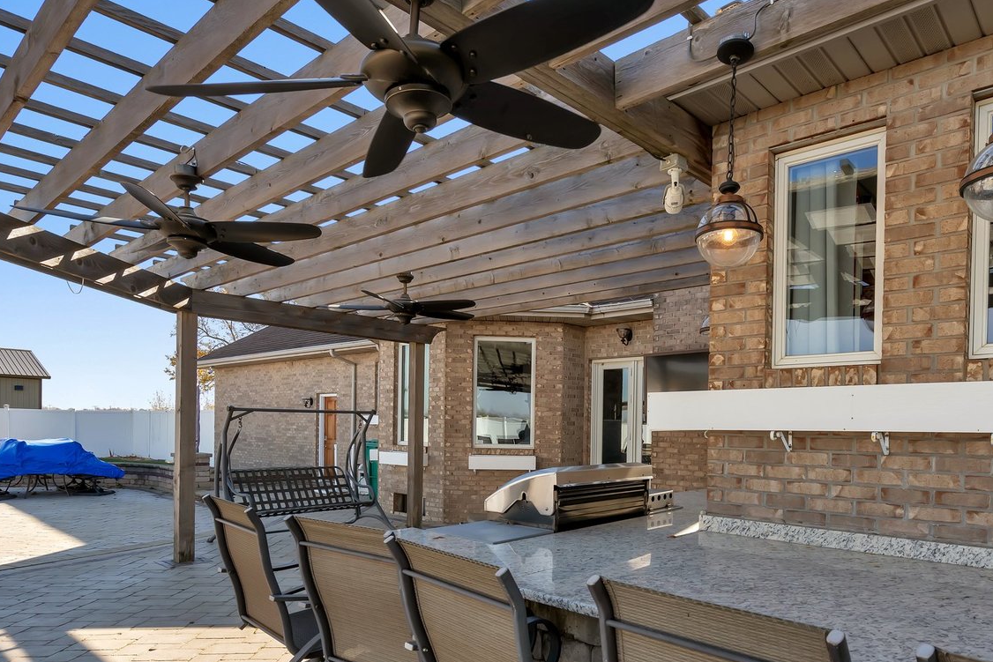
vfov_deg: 54.2
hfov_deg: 75.6
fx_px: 634
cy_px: 432
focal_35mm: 23
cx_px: 575
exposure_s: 1/250
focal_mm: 16
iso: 640
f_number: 9
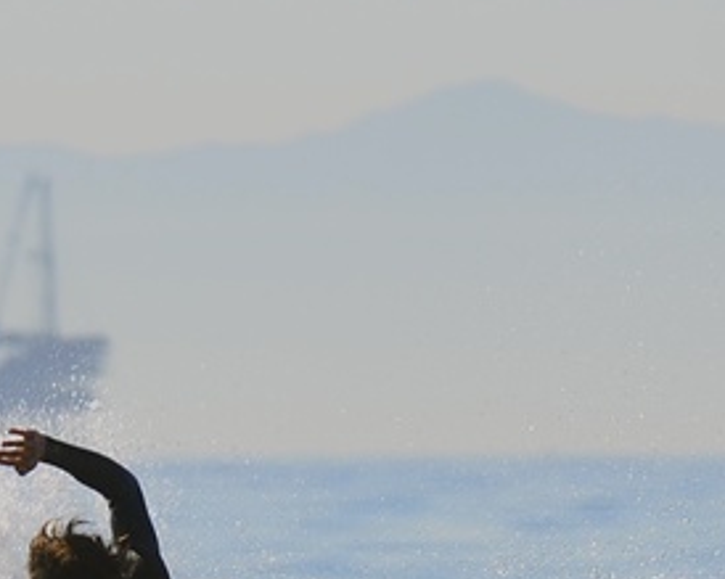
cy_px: 1116
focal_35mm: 1478
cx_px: 180
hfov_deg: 1.3
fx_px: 31702
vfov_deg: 1.0
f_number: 5
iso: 160
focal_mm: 180
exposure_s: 1/1600
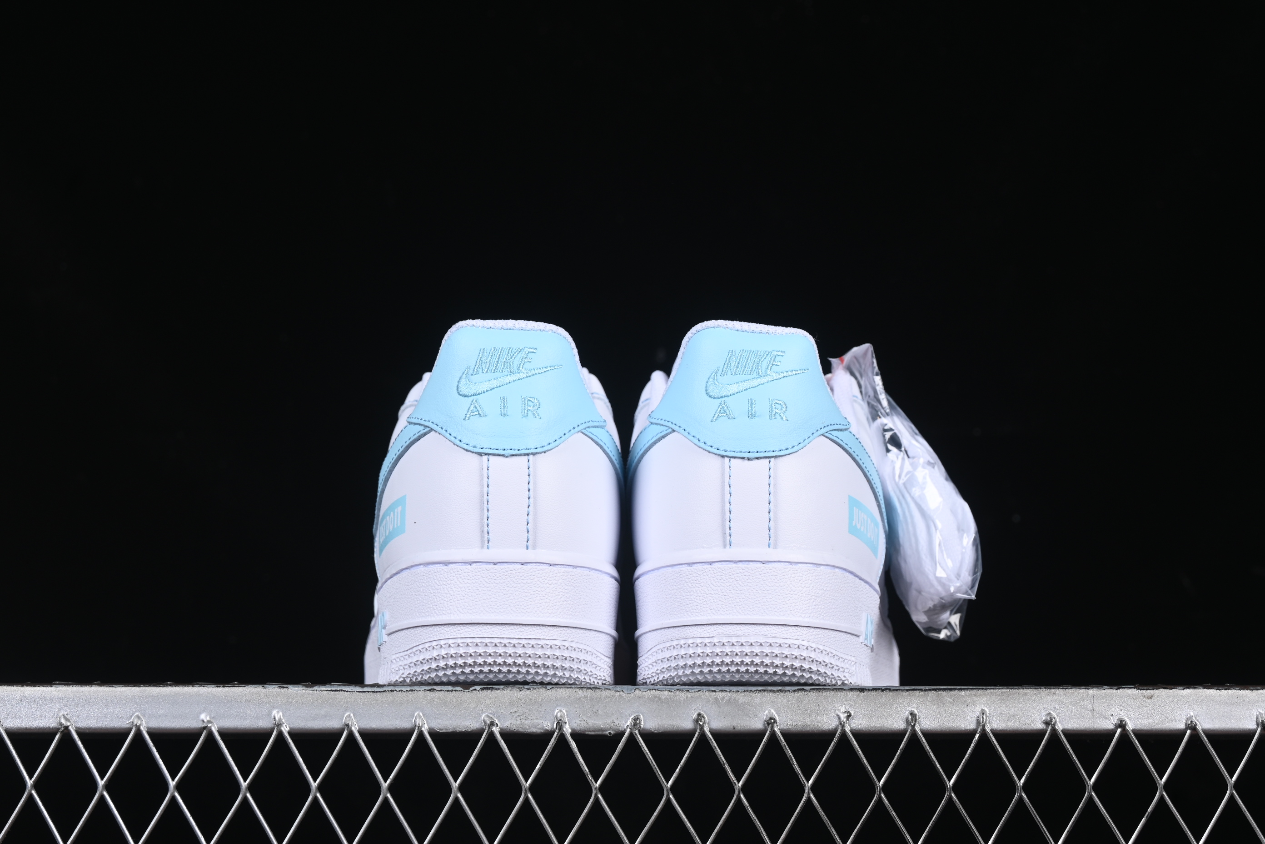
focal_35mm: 75
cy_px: 422
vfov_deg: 18.2
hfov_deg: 27.0
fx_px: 2635
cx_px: 632
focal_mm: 50
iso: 160
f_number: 8
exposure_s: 1/100
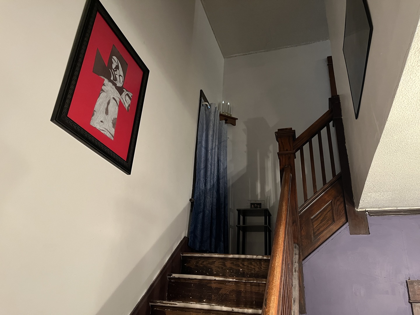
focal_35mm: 26
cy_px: 158
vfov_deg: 53.1
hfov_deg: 67.3
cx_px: 210
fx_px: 315
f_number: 1.6
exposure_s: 1/40
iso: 400
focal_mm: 5.1
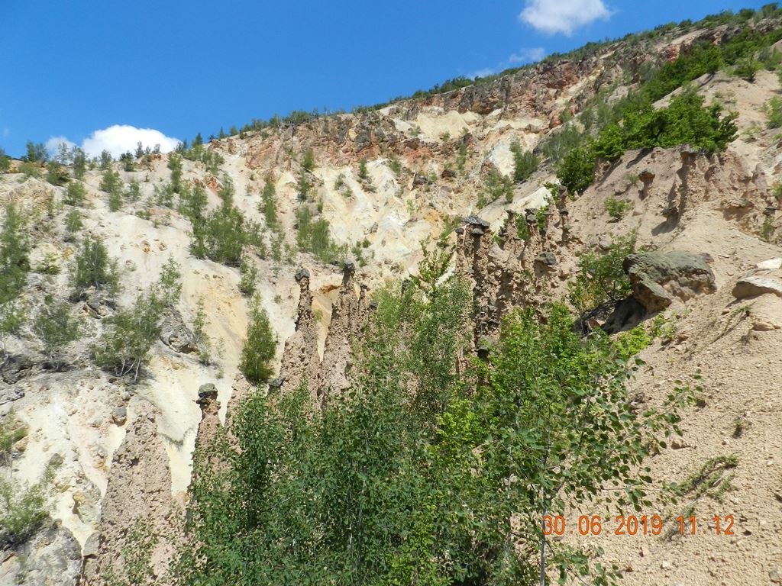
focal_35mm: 23
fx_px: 520
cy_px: 293
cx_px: 391
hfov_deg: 73.9
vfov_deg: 58.9
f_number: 4
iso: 160
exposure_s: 1/1250
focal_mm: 4
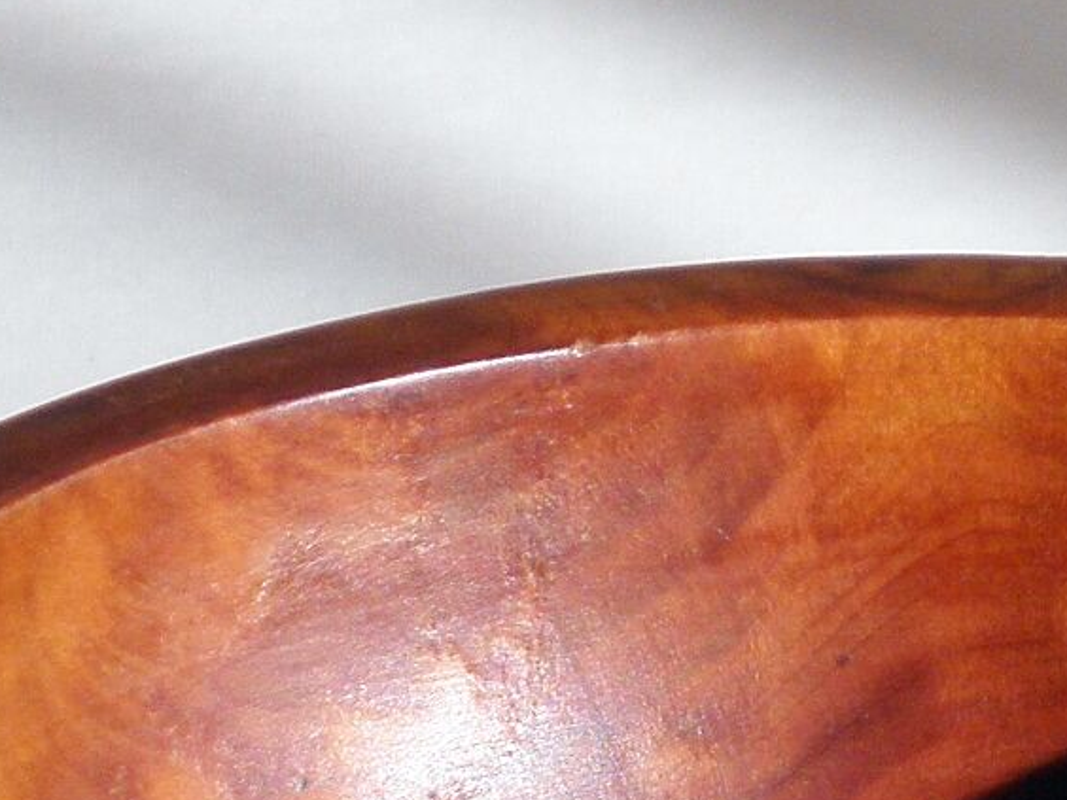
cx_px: 1050
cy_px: 1190
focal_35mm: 885
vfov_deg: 1.7
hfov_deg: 2.2
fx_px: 27279
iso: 100
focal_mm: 34.9
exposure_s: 1/100
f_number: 5.2
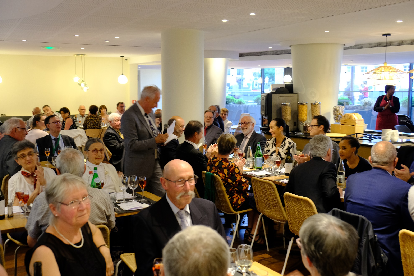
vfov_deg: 33.4
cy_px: 138
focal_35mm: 40
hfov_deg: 48.5
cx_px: 207
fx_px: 460
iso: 1600
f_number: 4.2
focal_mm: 26.6
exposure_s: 1/20
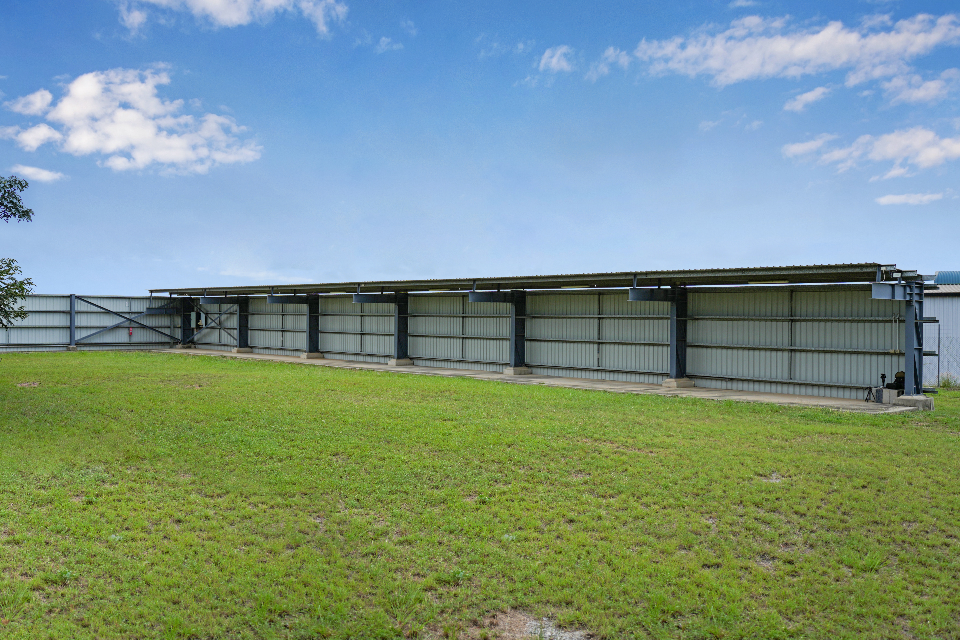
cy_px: 320
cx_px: 480
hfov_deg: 58.7
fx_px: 853
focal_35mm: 32
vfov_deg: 41.1
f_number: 2.8
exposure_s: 1/3200
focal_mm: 32
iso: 100
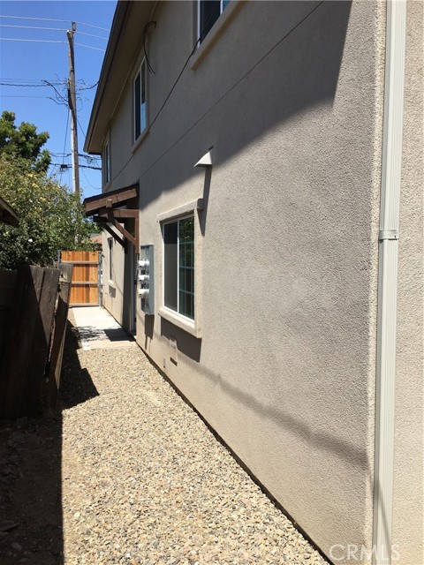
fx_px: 474
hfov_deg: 48.2
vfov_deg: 61.7
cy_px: 282
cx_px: 212
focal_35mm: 29
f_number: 2.2
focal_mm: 4.15
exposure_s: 1/1538
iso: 25
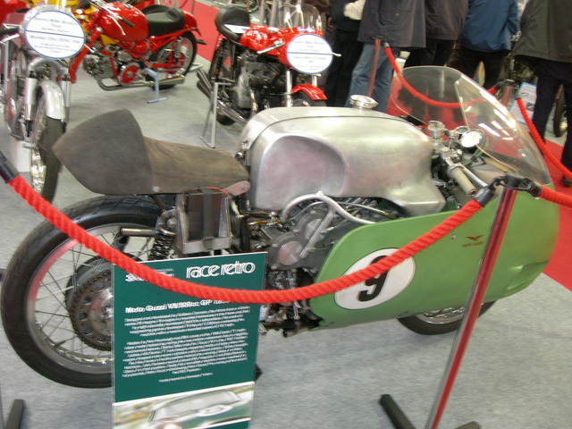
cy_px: 214
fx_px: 628
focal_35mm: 38
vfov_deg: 37.7
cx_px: 286
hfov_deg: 49.0
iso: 200
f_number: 2.8
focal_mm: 7.8
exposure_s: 1/11.8
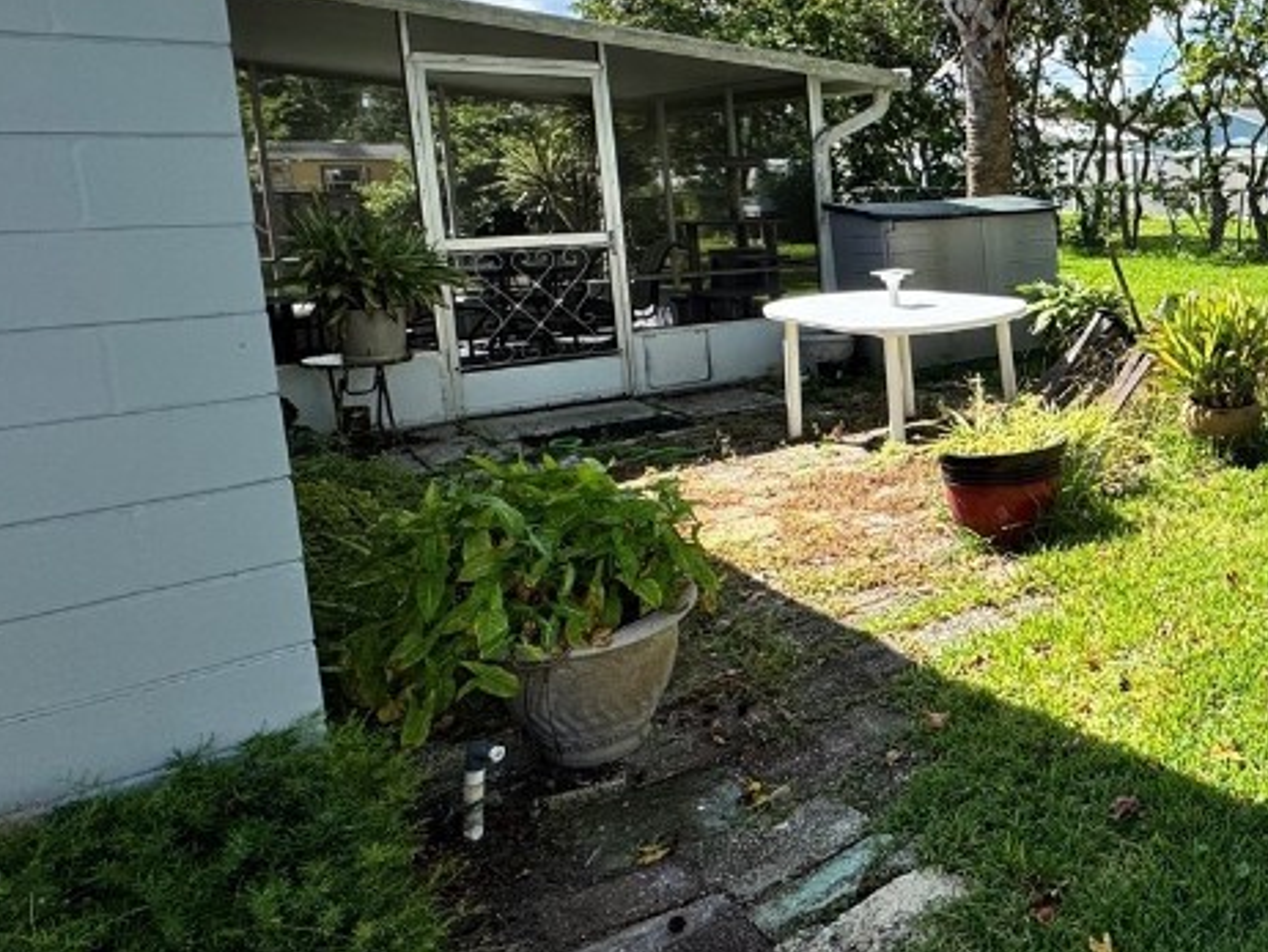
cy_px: 316
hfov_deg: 46.5
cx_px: 1326
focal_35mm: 31
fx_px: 1136
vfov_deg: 44.8
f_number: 2.2
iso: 50
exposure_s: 1/956
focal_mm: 2.22
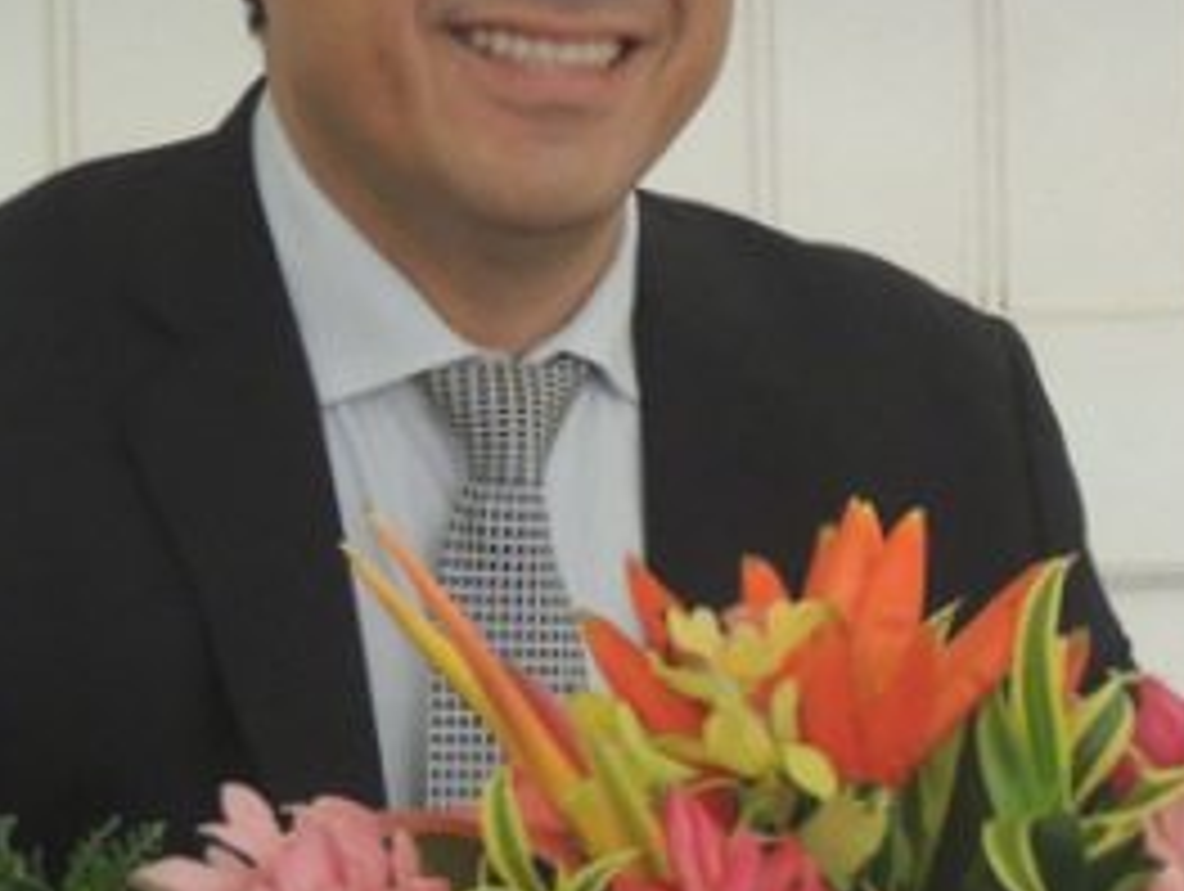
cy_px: 405
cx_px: 522
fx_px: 11234
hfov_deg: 6.0
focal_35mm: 328
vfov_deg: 4.5
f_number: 4.3
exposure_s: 1/13
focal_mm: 24
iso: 800
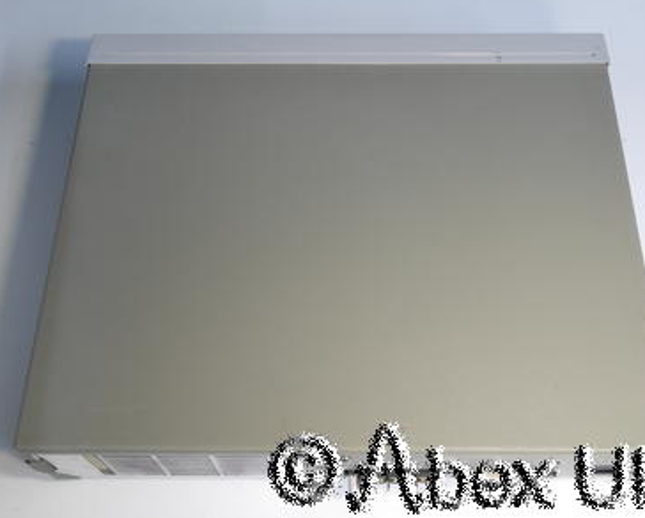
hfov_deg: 41.1
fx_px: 860
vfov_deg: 33.5
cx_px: 346
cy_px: 257
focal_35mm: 45
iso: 400
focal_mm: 21
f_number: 13
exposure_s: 1/2.5
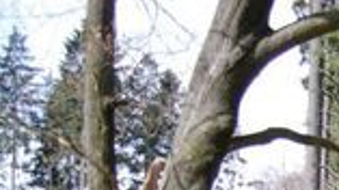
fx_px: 826
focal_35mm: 92
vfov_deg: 11.9
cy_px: 365
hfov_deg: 19.7
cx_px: 527
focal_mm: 18
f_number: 3.5
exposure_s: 1/4000
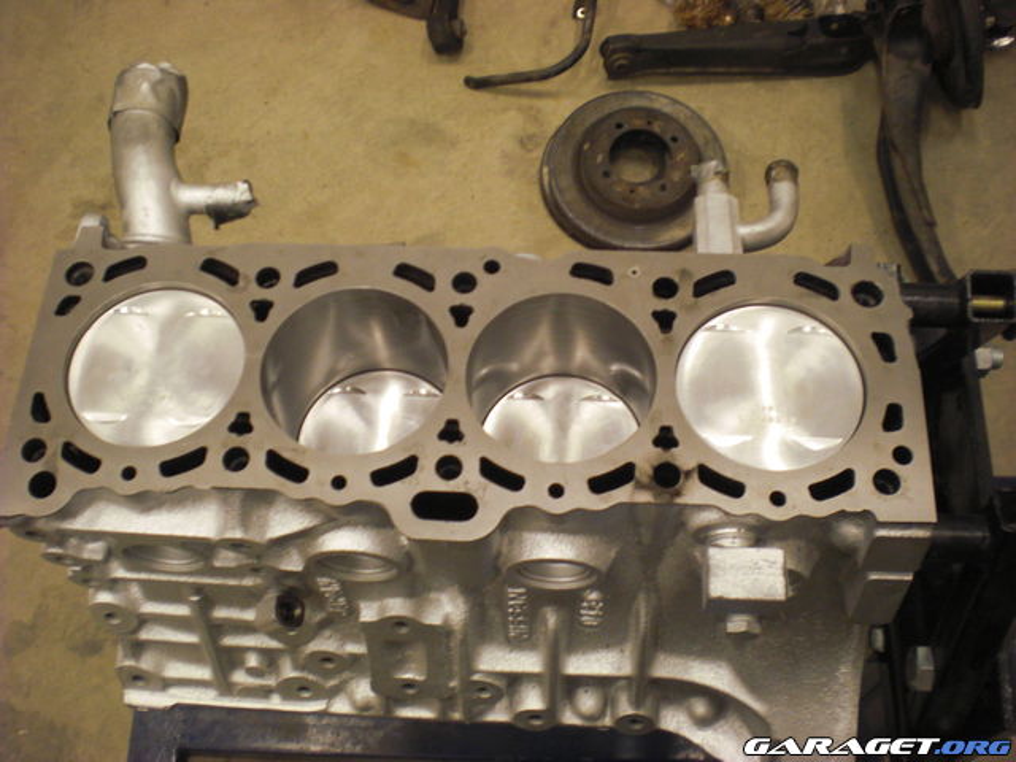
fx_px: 1115
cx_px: 508
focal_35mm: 38
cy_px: 381
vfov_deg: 37.7
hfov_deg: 49.0
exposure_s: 1/20
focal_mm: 6.3
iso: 200
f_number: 3.1
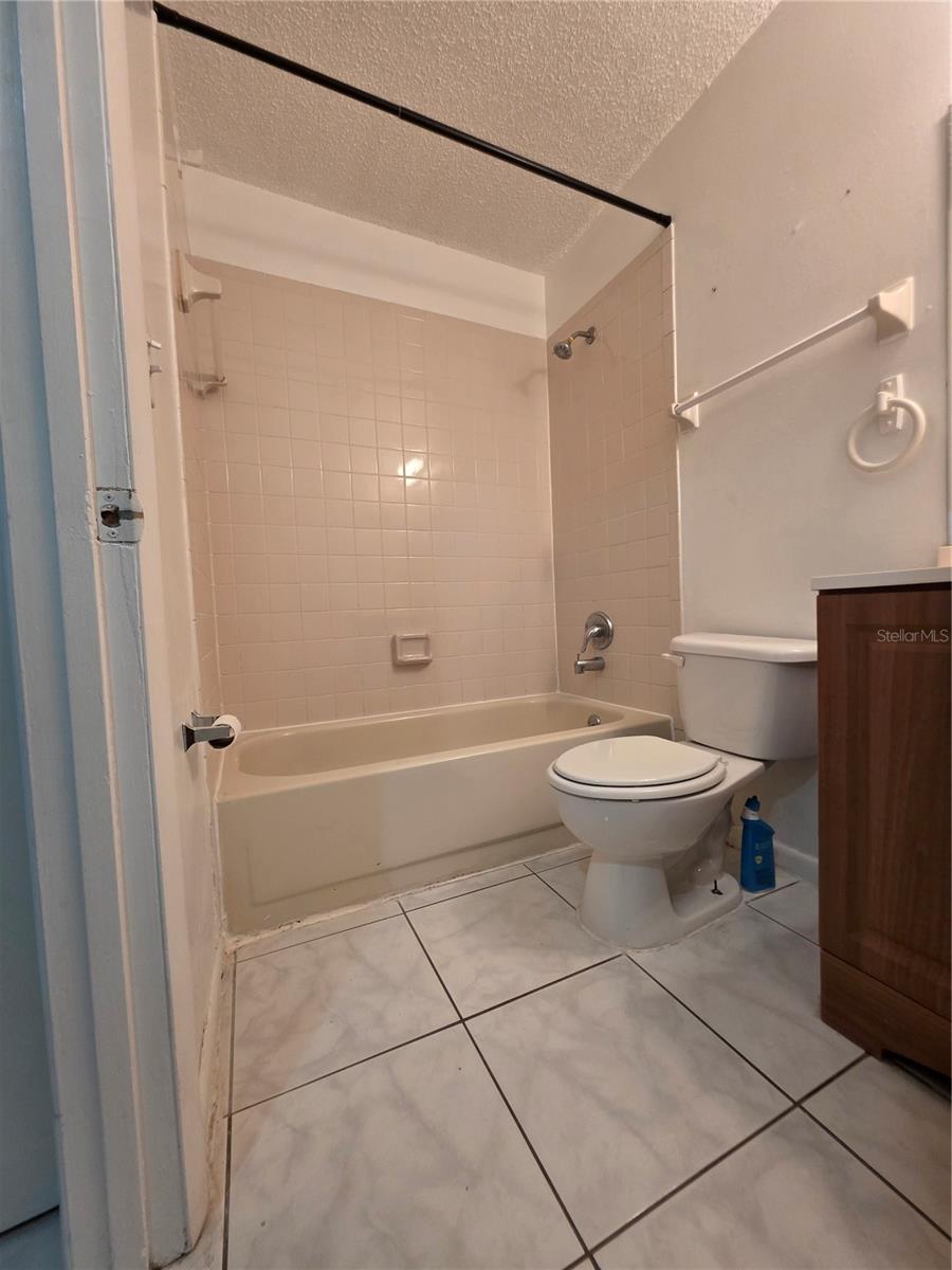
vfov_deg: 106.2
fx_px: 477
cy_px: 635
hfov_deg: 89.9
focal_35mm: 13
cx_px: 476
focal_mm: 2.2
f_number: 1.9
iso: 250
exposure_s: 1/60
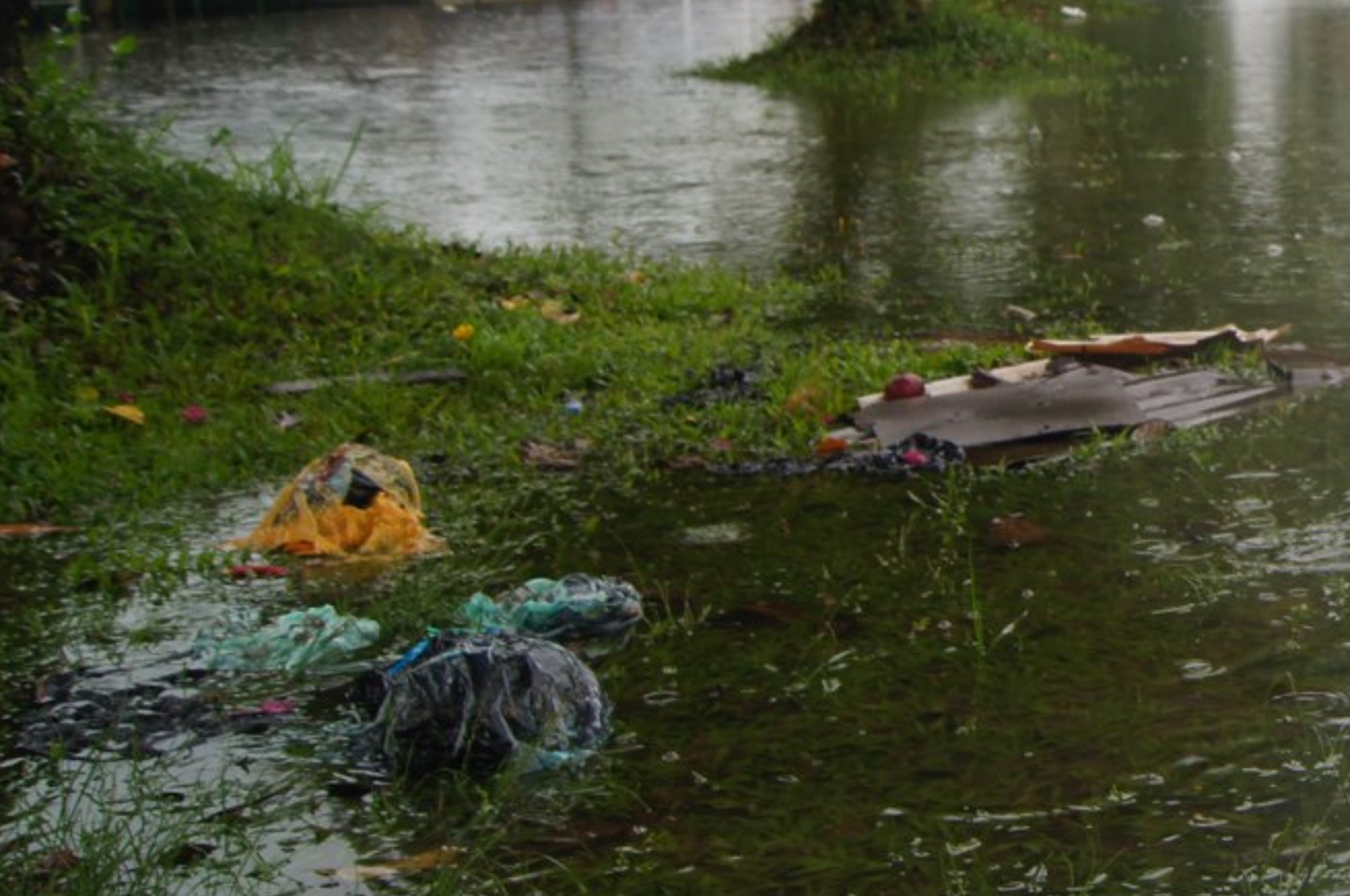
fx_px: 2472
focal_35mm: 66
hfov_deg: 26.9
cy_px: 166
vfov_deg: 20.3
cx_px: 1630
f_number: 5.6
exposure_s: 1/80
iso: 100
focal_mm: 18
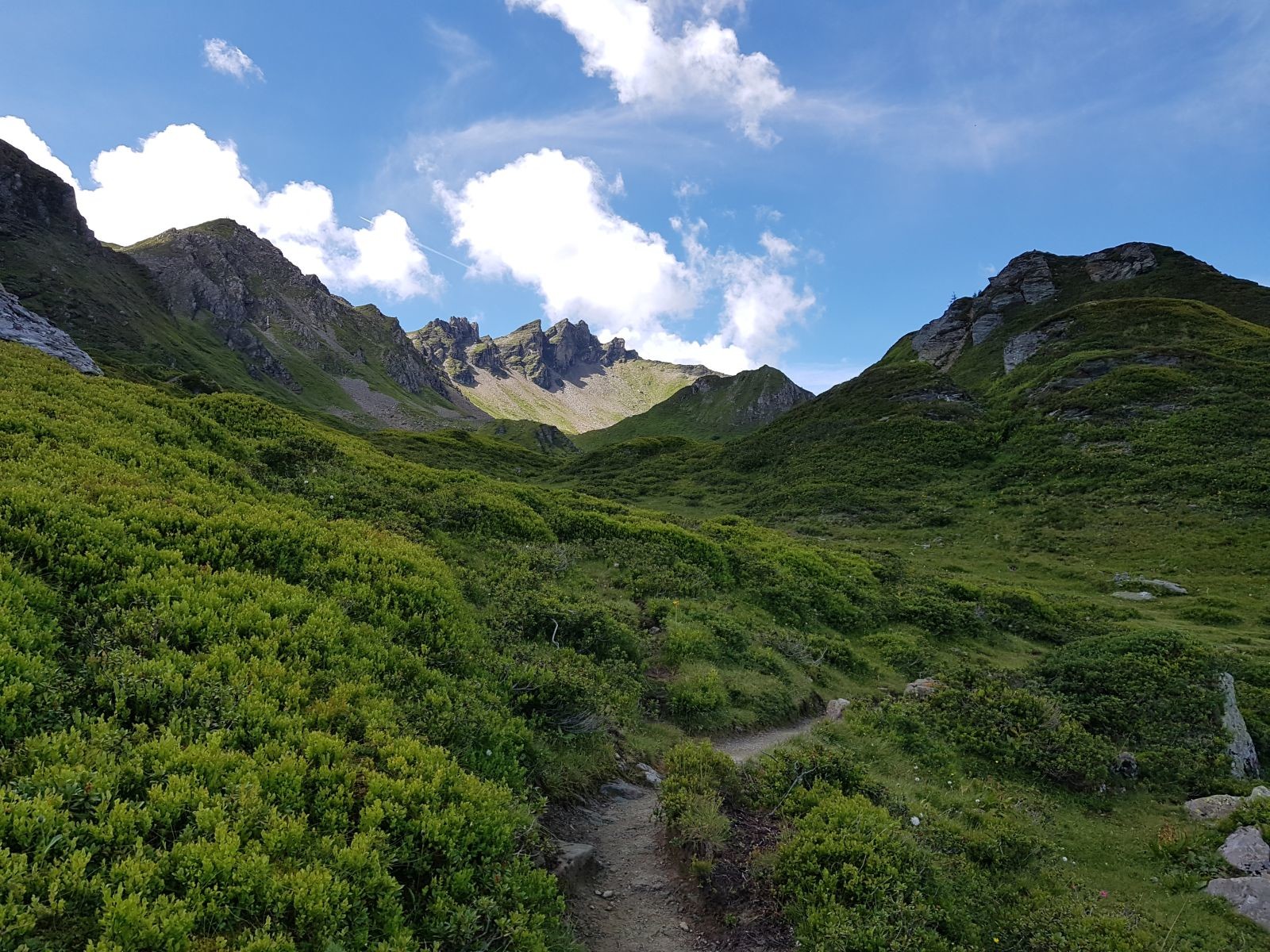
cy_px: 476
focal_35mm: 26
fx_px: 954
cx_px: 635
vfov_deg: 53.1
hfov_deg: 67.3
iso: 50
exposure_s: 1/1324
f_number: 1.7
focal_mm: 4.2
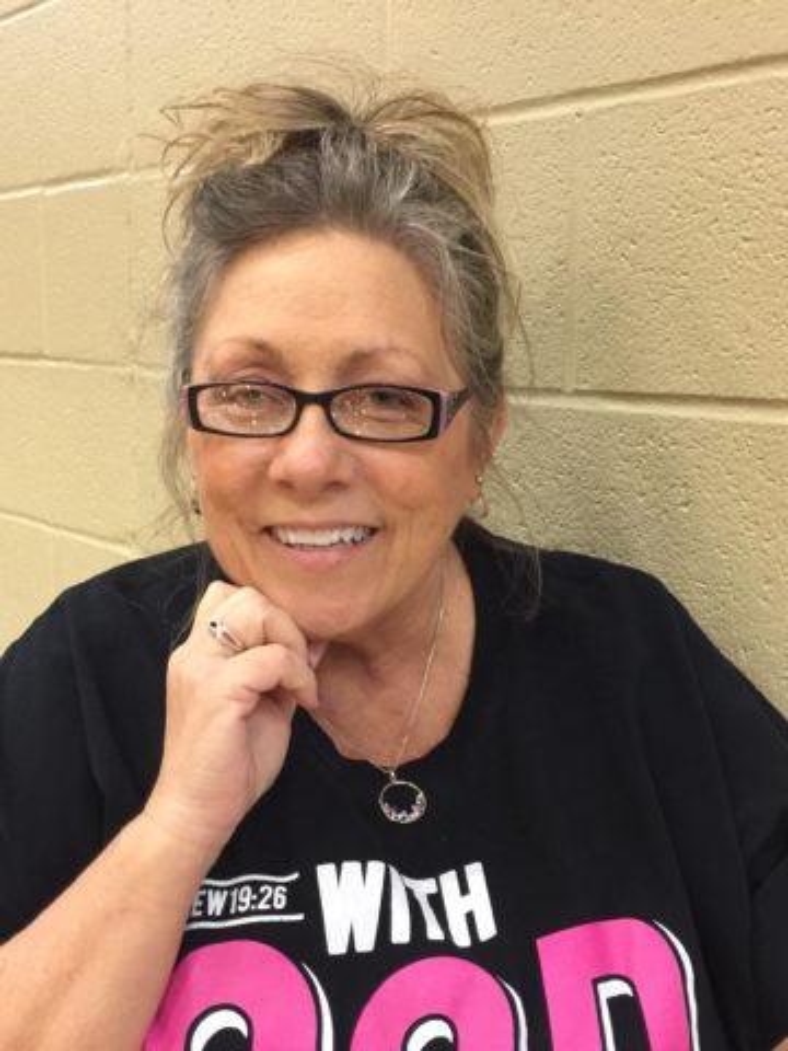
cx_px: 394
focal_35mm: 29
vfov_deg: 61.7
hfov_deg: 48.2
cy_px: 526
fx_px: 880
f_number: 2.2
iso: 125
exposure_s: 1/15
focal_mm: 4.15
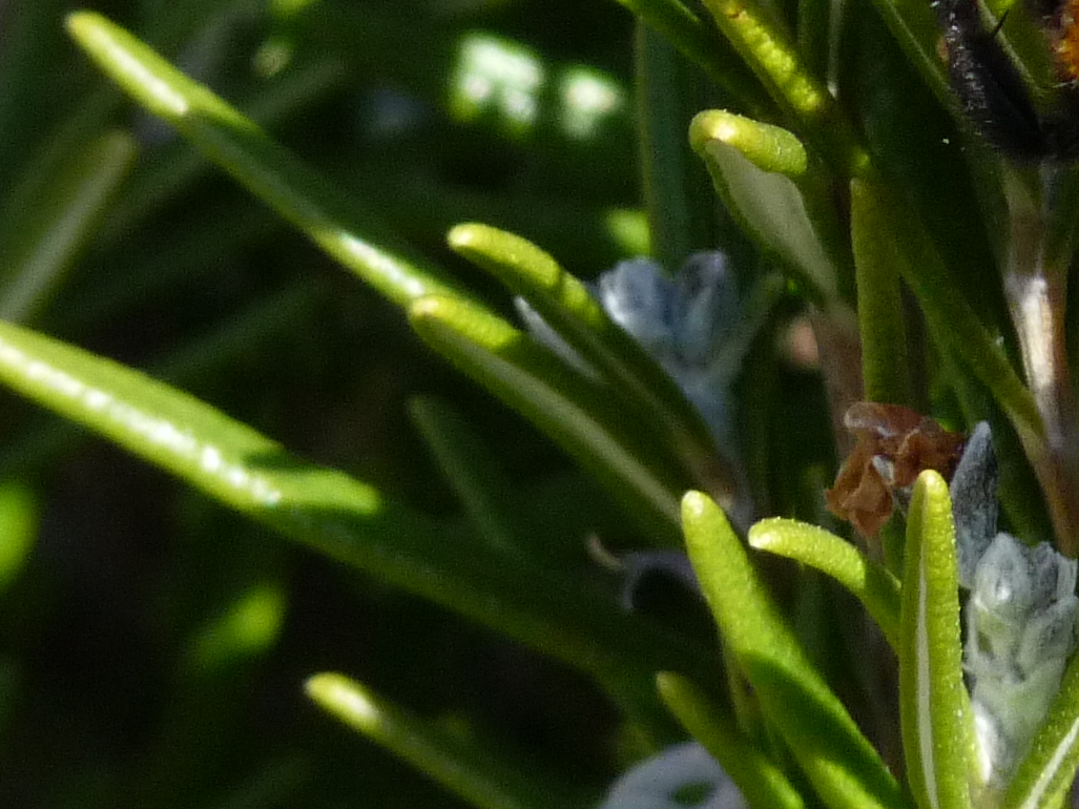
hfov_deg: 1.4
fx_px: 43384
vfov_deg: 1.1
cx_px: 1537
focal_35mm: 1392
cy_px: -107
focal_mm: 69.7
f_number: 5.6
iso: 200
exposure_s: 1/400
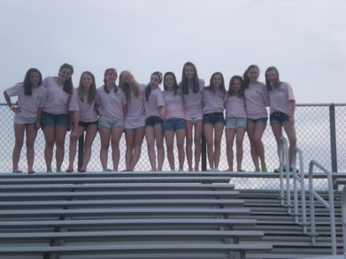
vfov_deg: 13.0
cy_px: 130
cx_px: 173
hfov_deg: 17.3
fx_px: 1139
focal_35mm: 114
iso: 200
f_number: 5.9
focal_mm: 18.9
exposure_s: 1/29.4
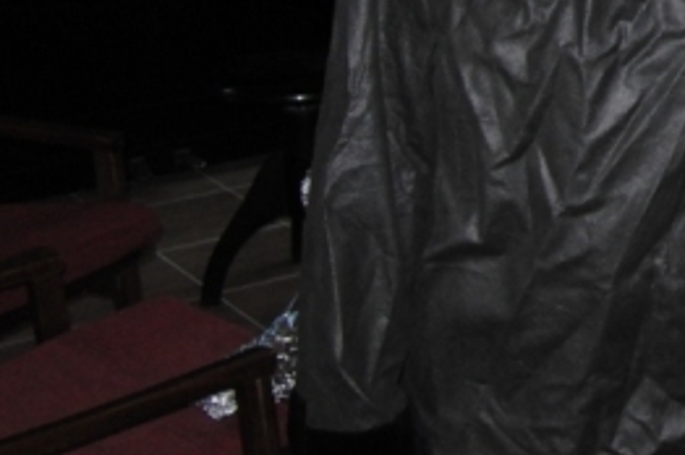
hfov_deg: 18.3
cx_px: 931
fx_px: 1957
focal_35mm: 103
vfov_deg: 12.9
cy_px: -92
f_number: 2.7
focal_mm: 7.3
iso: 100
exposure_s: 1/60
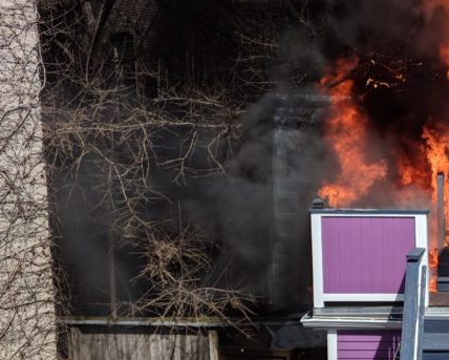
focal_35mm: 63
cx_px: 473
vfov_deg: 23.9
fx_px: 838
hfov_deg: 27.8
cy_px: 290
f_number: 1.8
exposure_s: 1/3344
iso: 51
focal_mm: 4.44
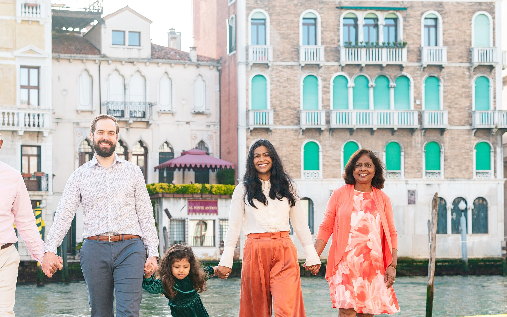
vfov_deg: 17.8
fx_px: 1009
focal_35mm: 73
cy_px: 212
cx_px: 146
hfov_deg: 27.9
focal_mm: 50
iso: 250
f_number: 4.5
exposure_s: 1/400
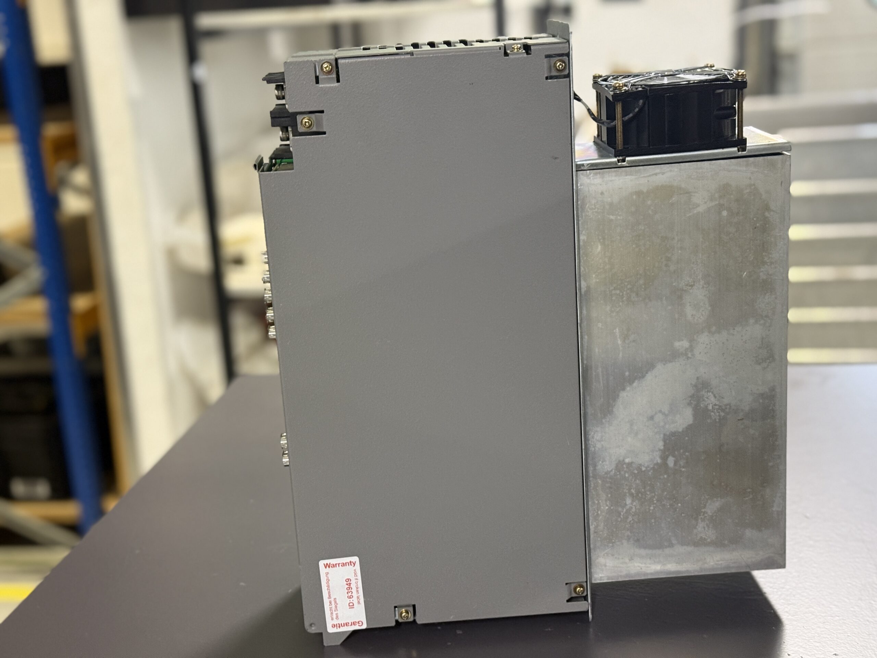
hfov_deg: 39.7
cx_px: 438
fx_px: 1216
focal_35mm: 48
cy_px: 329
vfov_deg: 30.3
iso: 250
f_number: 1.78
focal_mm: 6.76
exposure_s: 1/33
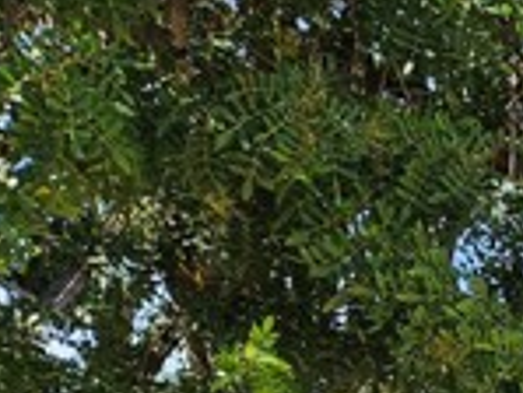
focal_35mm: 99
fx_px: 1497
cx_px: 1053
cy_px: 747
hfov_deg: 15.6
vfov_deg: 13.2
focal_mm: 5.4
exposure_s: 1/532
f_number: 1.8
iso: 25
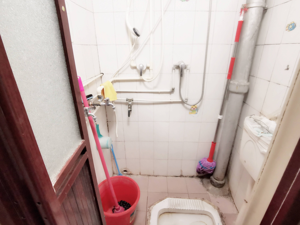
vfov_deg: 74.7
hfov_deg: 91.0
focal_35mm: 17
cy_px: 112
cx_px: 150
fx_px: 147
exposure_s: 1/20
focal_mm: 2.26
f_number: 2.2
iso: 640
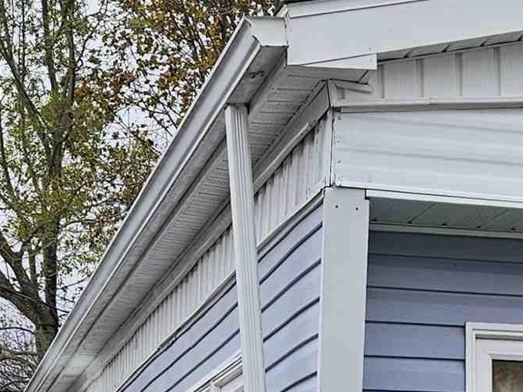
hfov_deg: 18.2
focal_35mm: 106
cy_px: 667
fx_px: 1601
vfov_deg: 12.9
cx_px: 475
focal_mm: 5.4
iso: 25
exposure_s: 1/557
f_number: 1.8
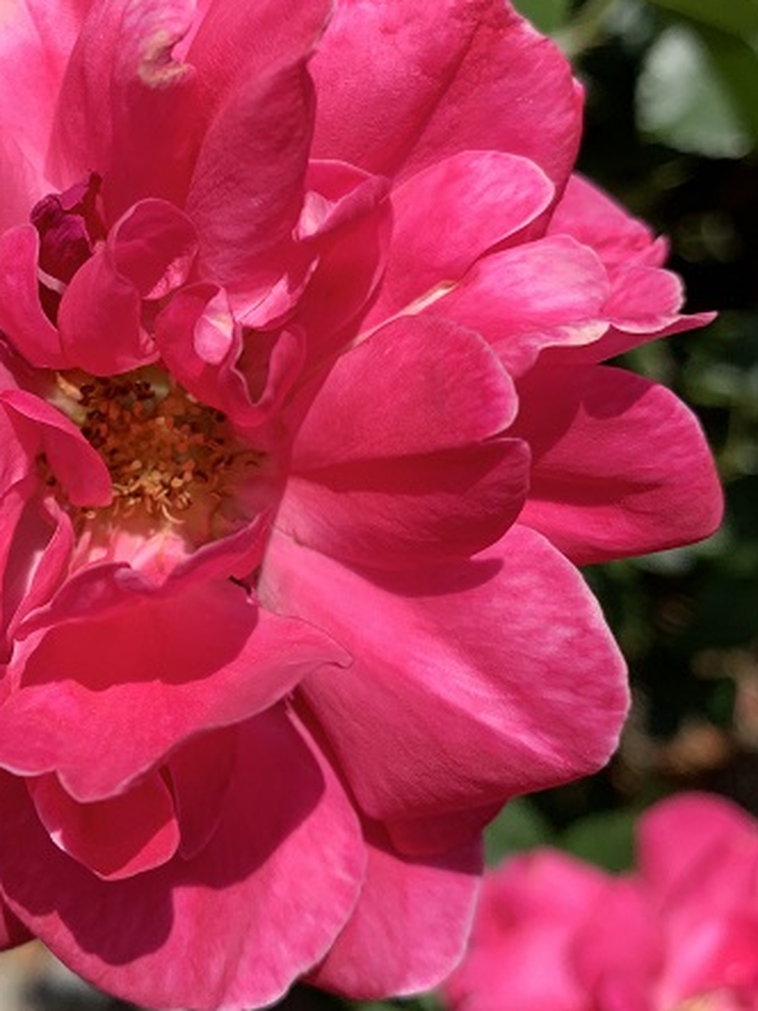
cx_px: 105
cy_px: 424
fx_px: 1373
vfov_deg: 40.3
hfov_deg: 29.8
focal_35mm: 47
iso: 25
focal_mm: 4.25
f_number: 1.8
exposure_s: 1/1610
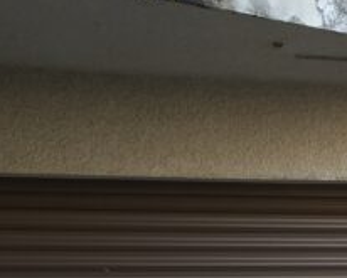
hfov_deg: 18.8
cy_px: 421
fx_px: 1017
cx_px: 349
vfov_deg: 14.5
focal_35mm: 99
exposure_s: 1/60
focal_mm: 4.15
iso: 32
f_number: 2.2
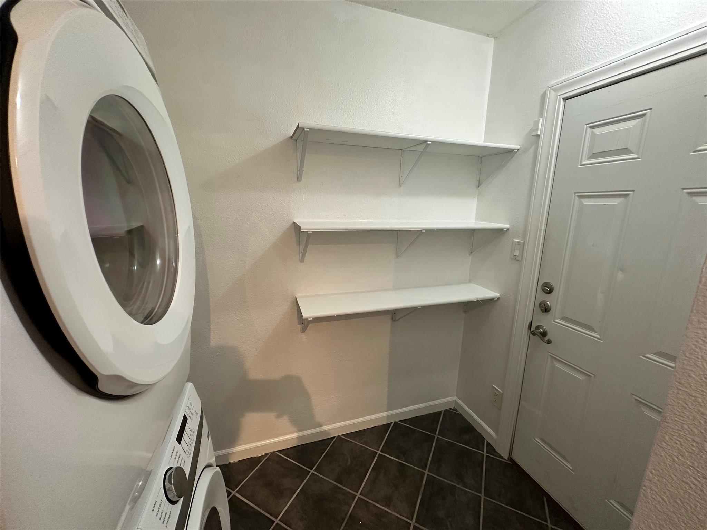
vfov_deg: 85.7
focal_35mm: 14
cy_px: 265
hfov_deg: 102.1
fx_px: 286
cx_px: 354
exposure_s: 1/60
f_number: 2.2
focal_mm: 2.22
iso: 160
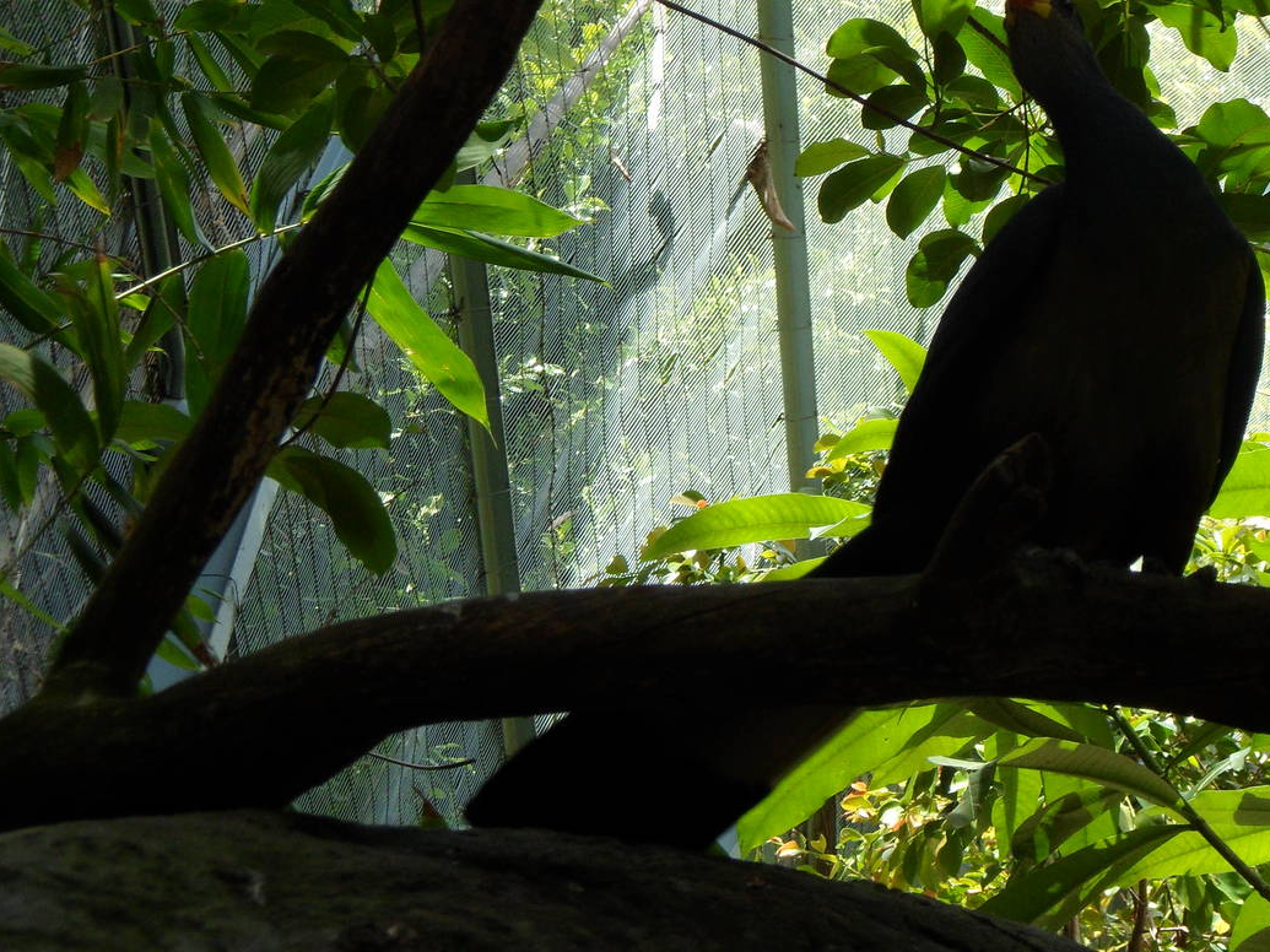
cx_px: 891
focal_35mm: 201
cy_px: 304
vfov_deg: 7.4
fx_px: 7373
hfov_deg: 9.8
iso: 80
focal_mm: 22.5
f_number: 5.4
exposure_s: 1/90
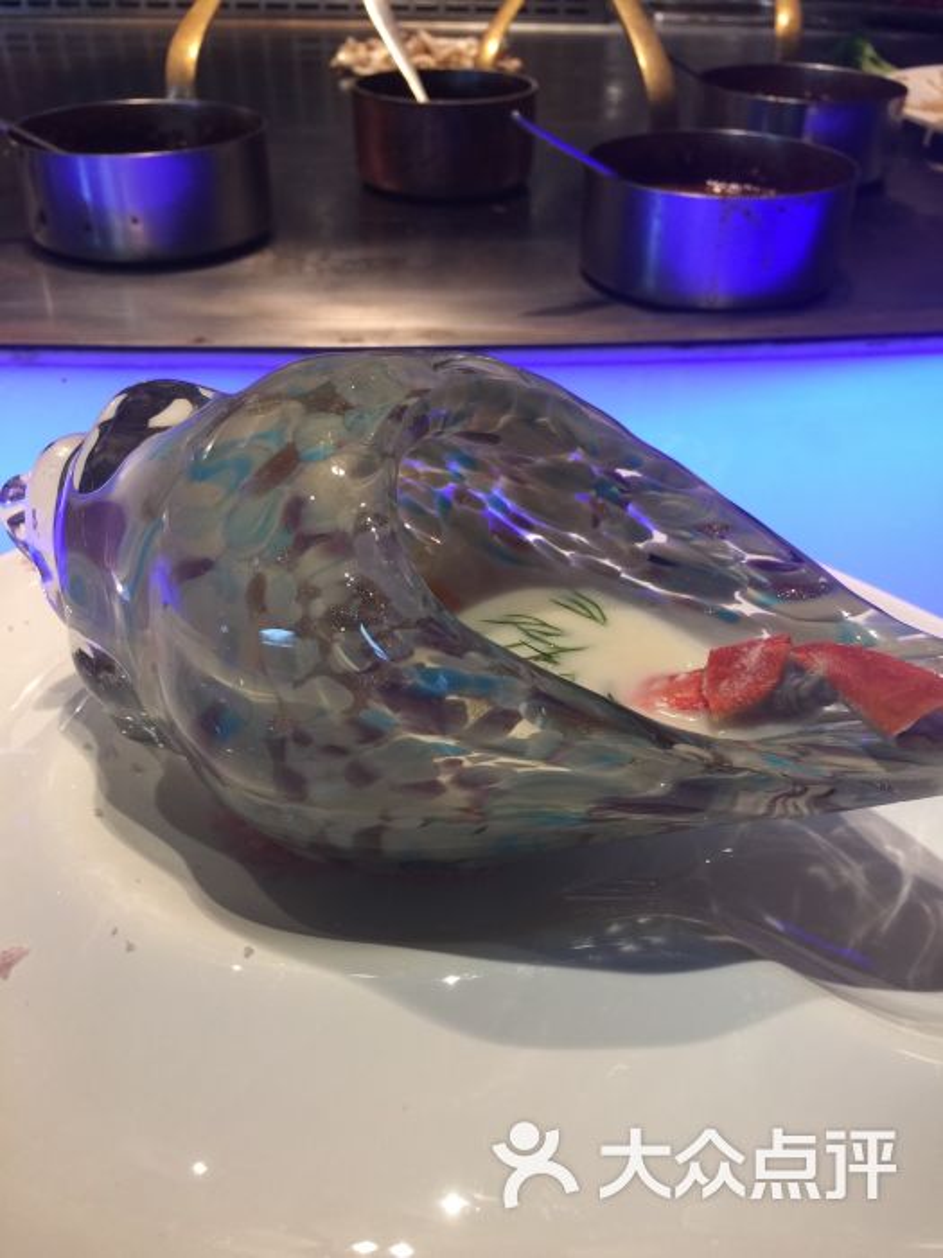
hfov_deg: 48.2
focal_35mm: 29
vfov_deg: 61.7
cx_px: 472
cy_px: 629
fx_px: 1053
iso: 50
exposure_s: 1/17
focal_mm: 4.15
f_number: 2.2
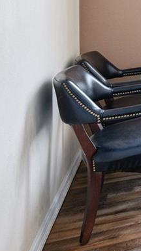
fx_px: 406
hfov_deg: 12.5
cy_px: -8
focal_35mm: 61
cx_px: 385
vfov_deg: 31.4
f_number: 7.1
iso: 320
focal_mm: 14
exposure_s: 1/5
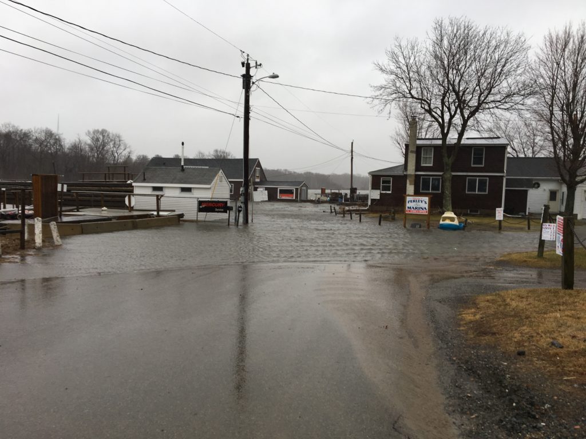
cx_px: 293
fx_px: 491
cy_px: 220
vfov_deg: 48.2
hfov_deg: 61.7
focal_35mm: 29
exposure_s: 1/214
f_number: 2.2
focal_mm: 4.15
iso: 25
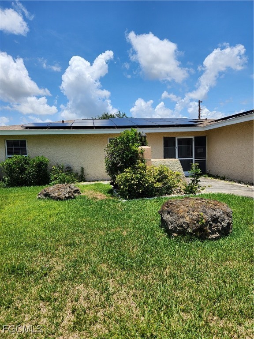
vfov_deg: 73.9
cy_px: 170
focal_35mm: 23
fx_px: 225
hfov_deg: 58.9
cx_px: 127
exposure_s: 1/2476
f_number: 1.8
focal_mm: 5.4
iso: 20
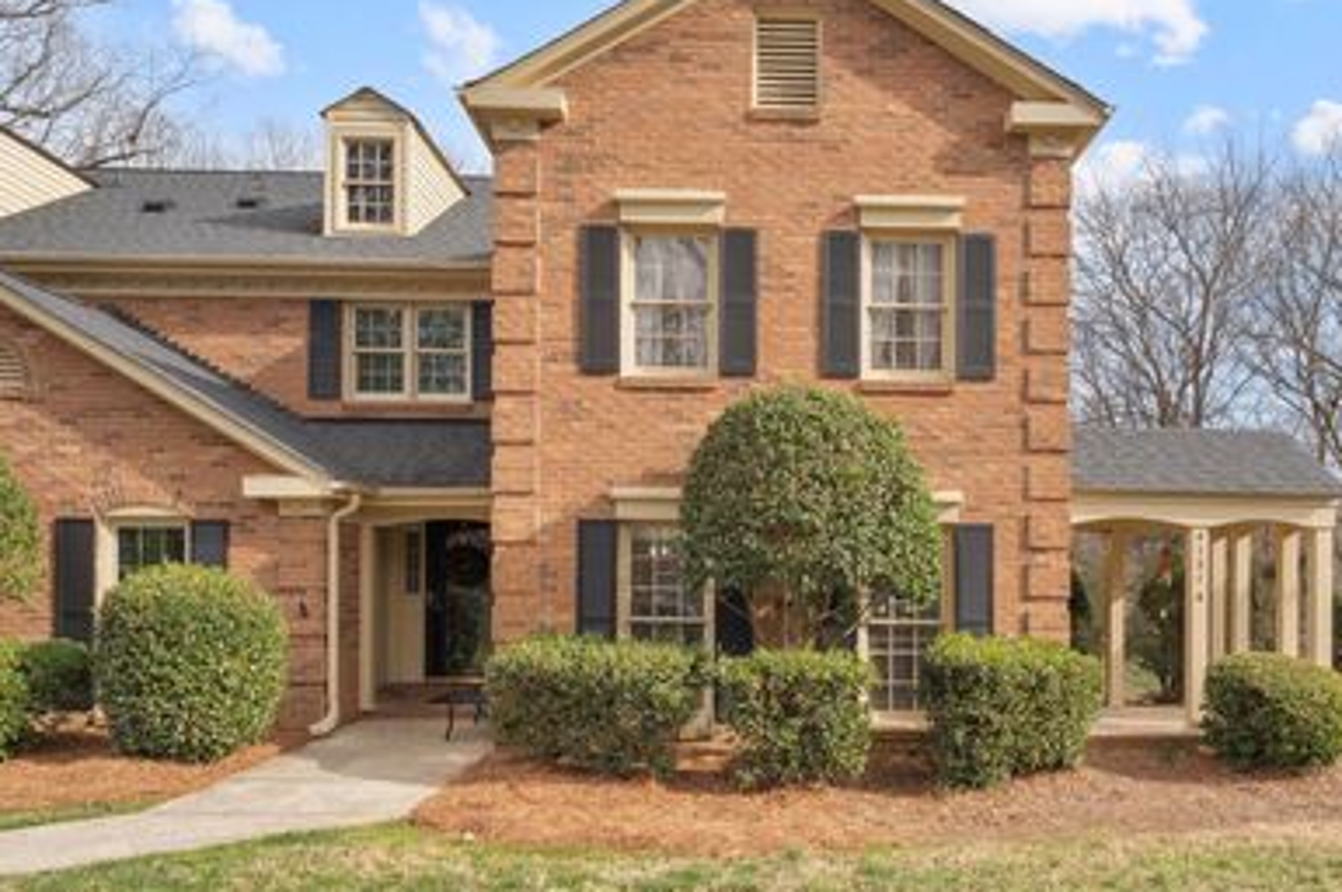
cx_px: 788
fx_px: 968
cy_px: 434
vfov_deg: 49.5
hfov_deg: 68.9
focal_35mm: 26
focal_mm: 20
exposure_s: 1/15
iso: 160
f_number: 11
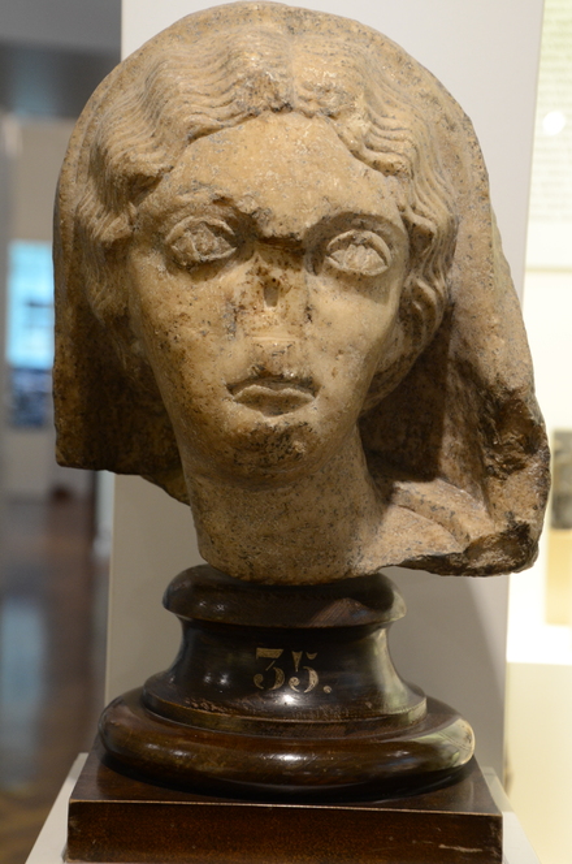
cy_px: 432
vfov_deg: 27.0
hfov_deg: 18.1
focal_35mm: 75
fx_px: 1795
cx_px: 286
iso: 1000
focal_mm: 50
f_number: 4.8
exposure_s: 1/50
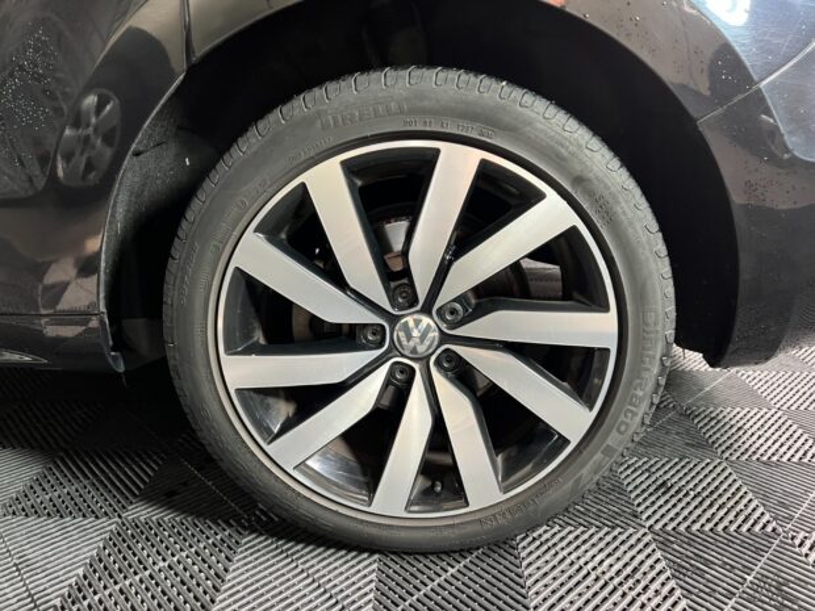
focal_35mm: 26
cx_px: 408
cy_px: 306
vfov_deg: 53.1
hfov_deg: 67.3
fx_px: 612
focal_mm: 5.7
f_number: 1.5
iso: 400
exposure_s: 1/60
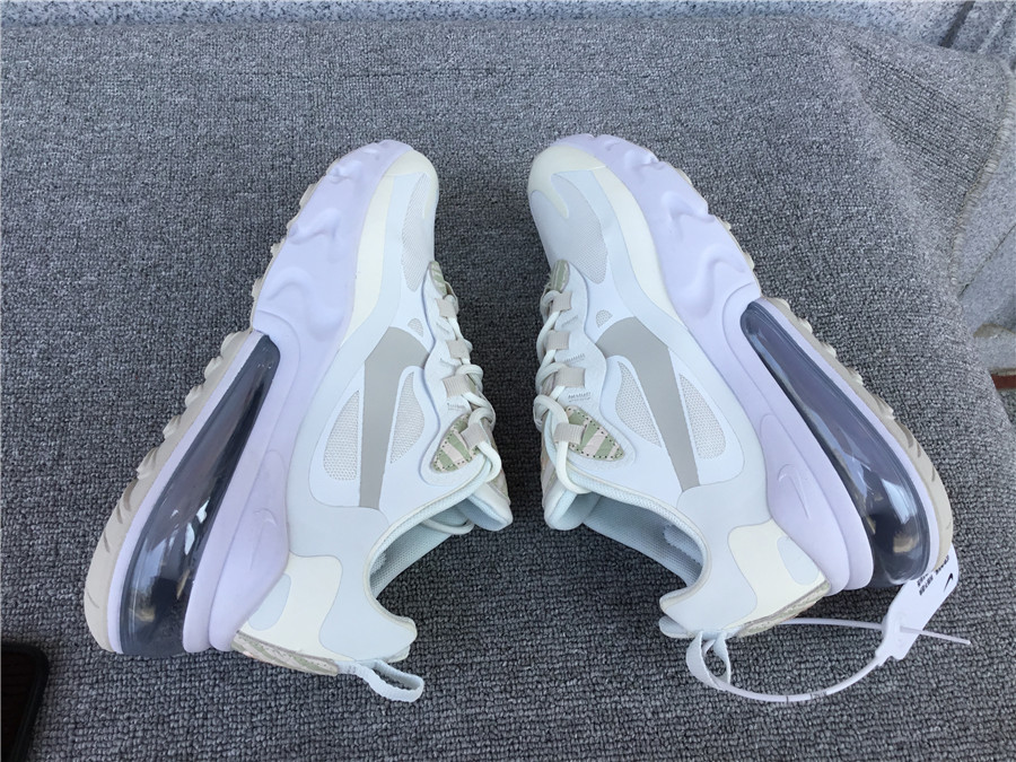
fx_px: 910
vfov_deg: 45.4
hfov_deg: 58.4
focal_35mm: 31
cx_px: 508
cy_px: 381
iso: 25
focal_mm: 3.3
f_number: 2.4
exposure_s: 1/328
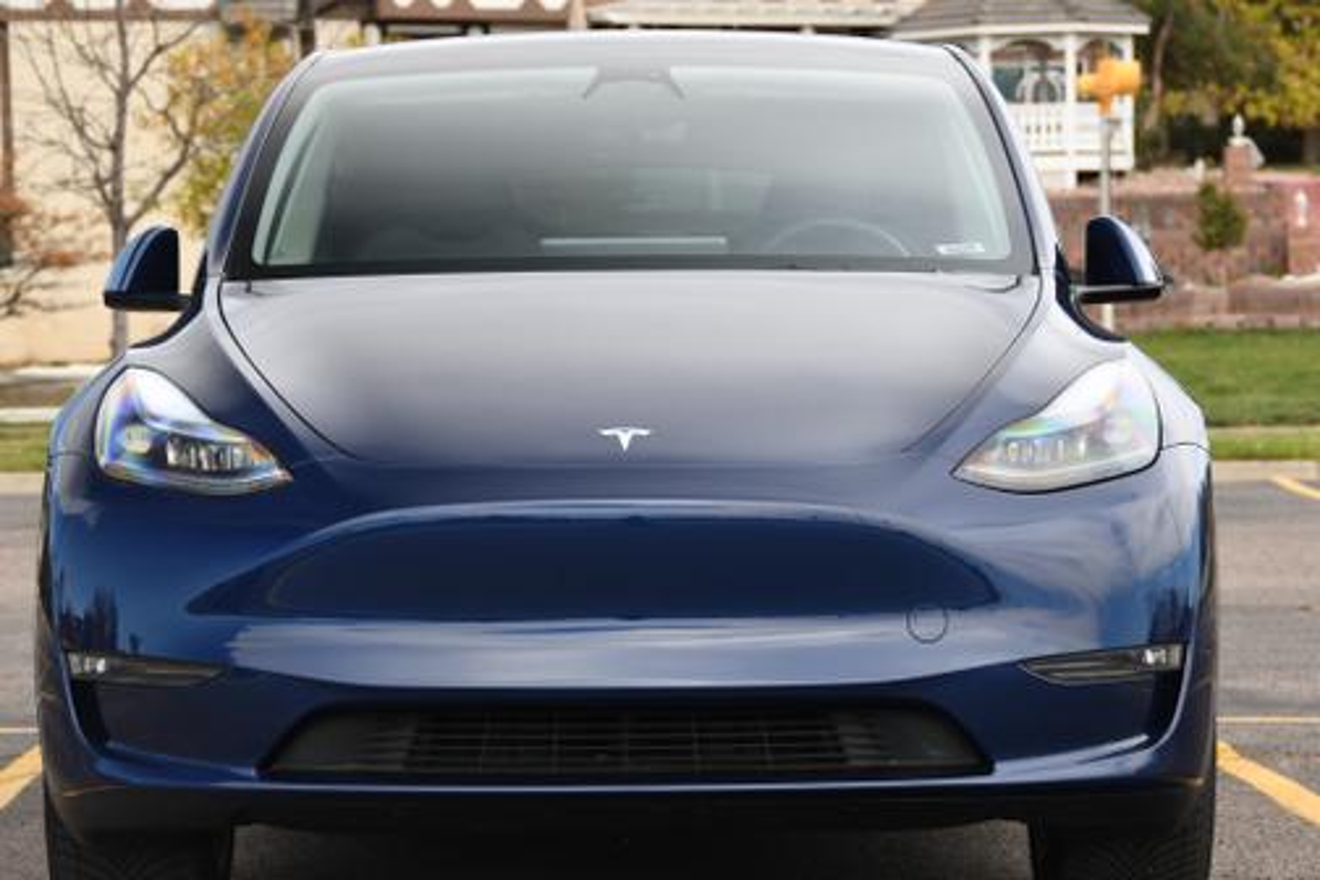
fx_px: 4766
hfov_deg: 15.8
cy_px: 440
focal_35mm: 130
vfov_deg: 10.5
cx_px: 660
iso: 100
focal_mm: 65
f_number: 5.6
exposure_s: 1/125
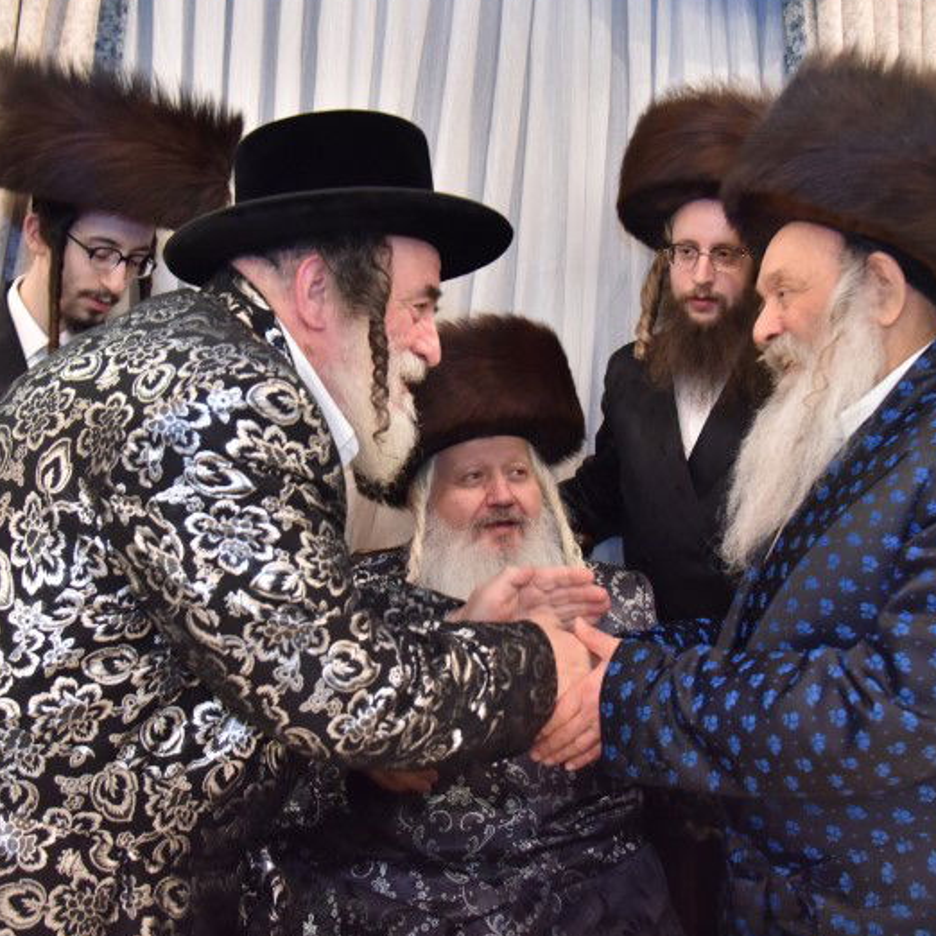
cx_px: 468
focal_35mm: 40
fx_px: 1224
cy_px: 442
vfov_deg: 41.8
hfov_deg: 41.9
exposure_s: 1/125
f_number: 4
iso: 2000
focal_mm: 24
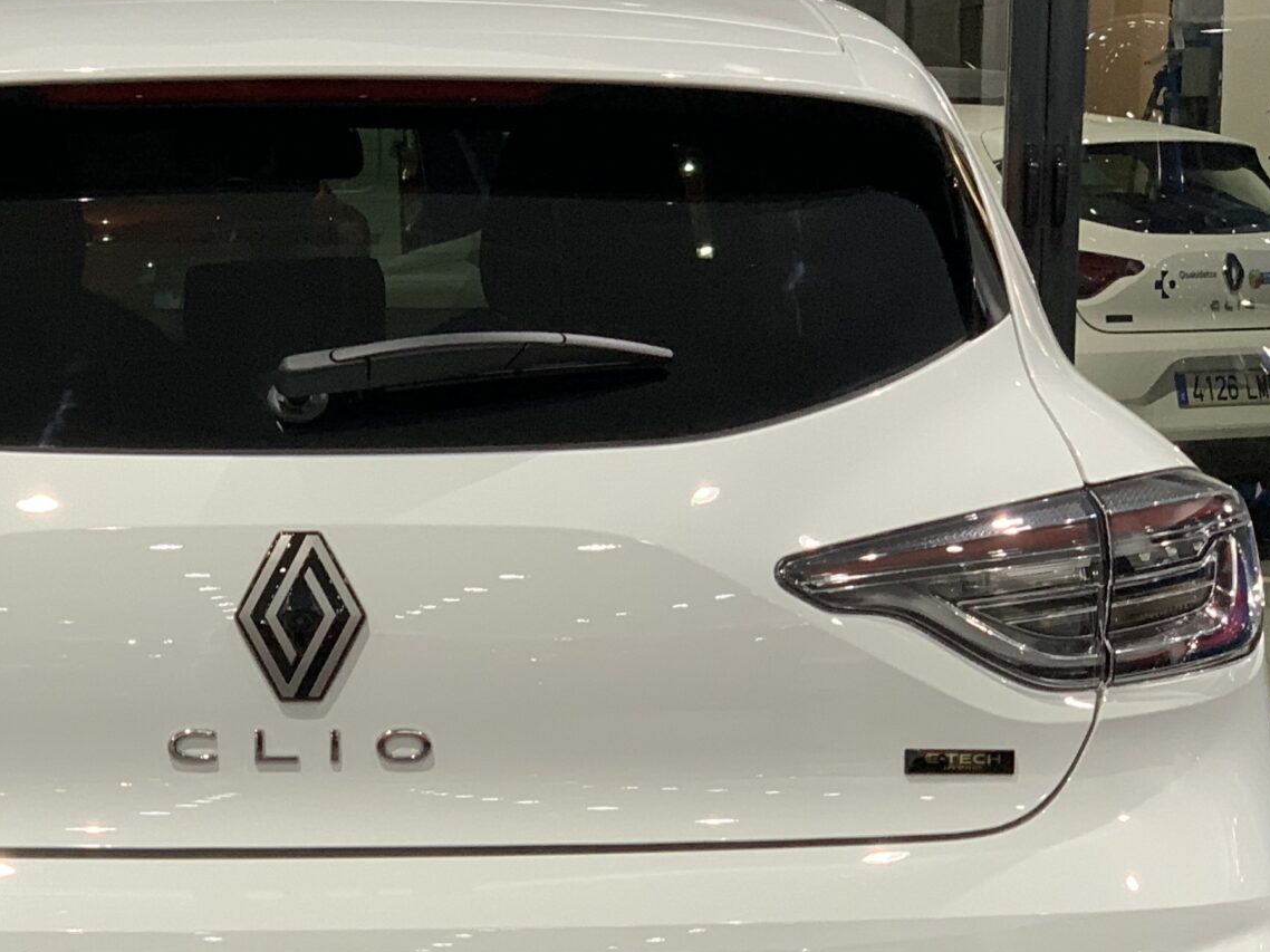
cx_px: 267
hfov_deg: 16.7
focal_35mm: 117
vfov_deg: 12.6
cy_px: 686
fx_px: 4292
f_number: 2.4
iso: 100
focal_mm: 6
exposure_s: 1/50
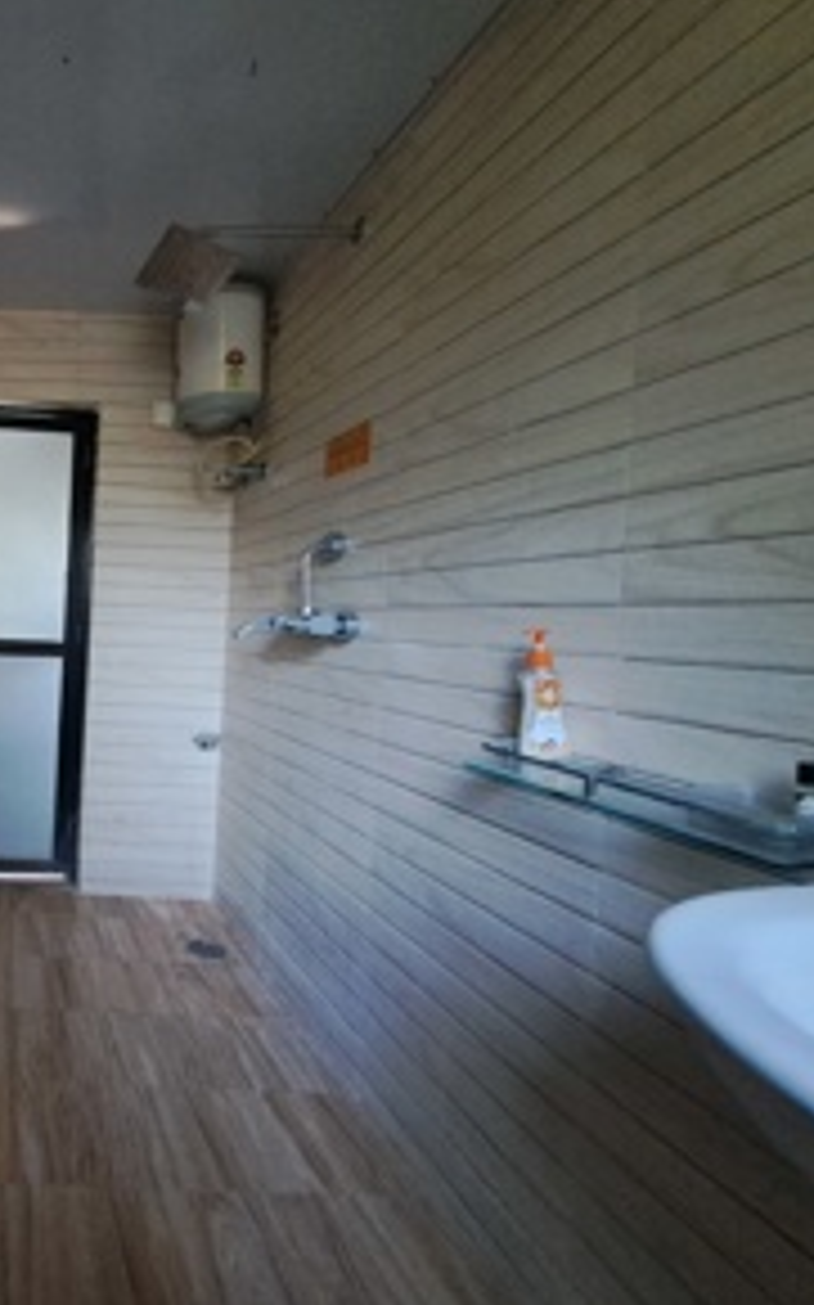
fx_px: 675
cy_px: 634
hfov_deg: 50.6
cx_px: 4
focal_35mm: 19
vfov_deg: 88.0
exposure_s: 1/20
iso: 800
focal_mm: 1.74
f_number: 2.2
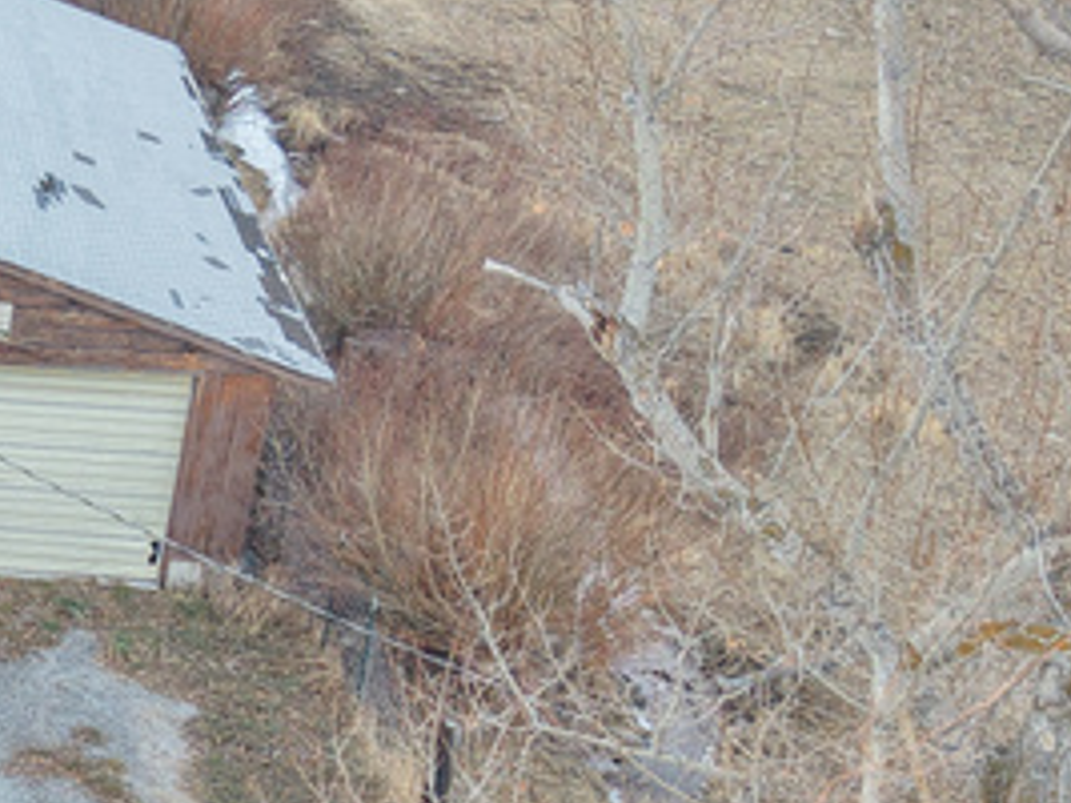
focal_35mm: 92
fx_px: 2845
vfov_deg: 16.0
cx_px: -726
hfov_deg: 18.0
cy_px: 566
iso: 400
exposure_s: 1/400
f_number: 1.8
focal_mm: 8.67
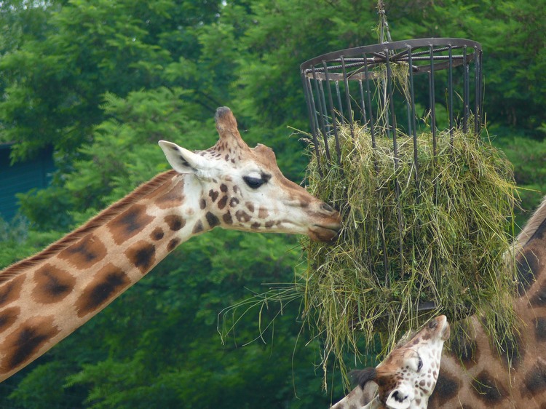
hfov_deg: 4.7
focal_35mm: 420
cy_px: 204
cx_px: 273
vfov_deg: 3.5
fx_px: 6623
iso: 100
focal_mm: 88.8
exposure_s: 1/100
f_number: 3.7
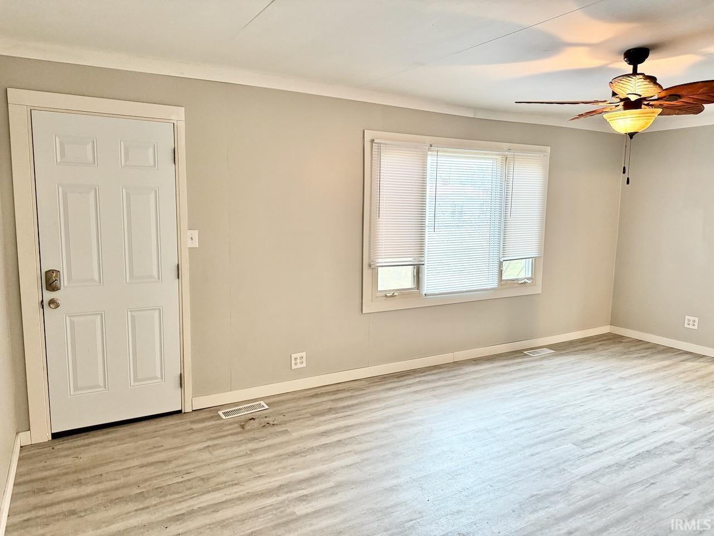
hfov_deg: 71.6
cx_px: 357
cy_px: 268
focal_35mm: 24
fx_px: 495
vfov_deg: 56.8
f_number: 1.78
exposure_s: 1/60
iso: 320
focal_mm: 6.76
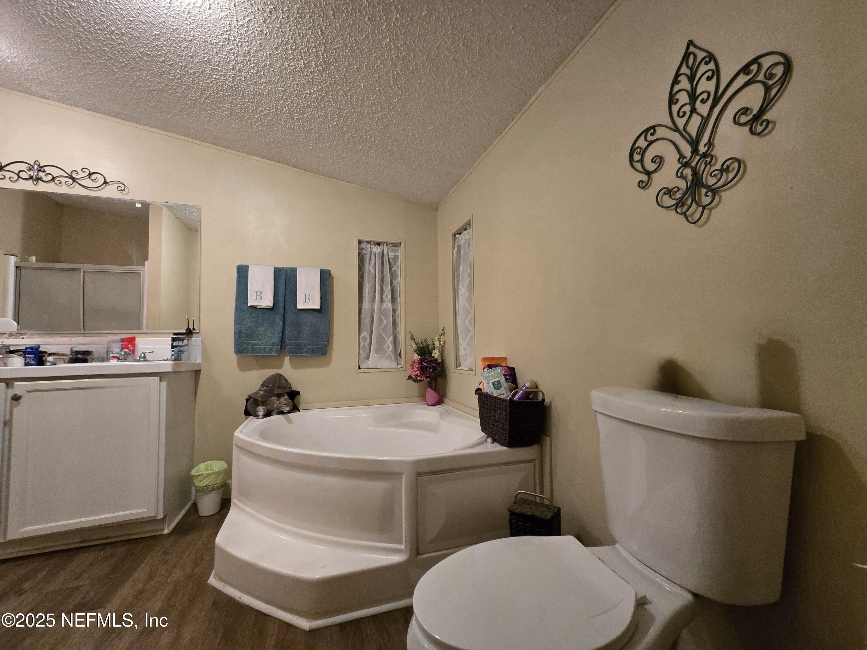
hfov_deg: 106.2
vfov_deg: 89.9
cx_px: 434
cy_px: 325
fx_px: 326
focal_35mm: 13
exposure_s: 1/60.2
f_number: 2.2
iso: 1000
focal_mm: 2.2
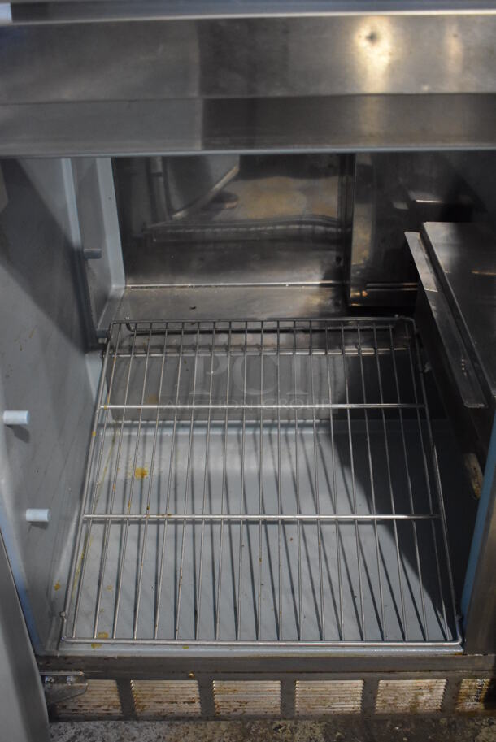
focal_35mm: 36
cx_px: 248
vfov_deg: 53.1
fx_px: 743
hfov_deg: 36.9
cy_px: 371
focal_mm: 24
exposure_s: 1/125
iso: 4000
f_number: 4
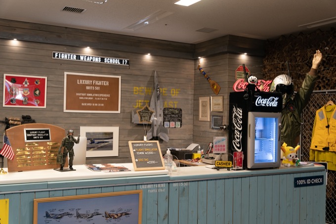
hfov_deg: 48.5
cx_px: 168
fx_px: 373
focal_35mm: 40
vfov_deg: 33.4
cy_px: 112
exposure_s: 1/30
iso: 800
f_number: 5.6
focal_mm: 40
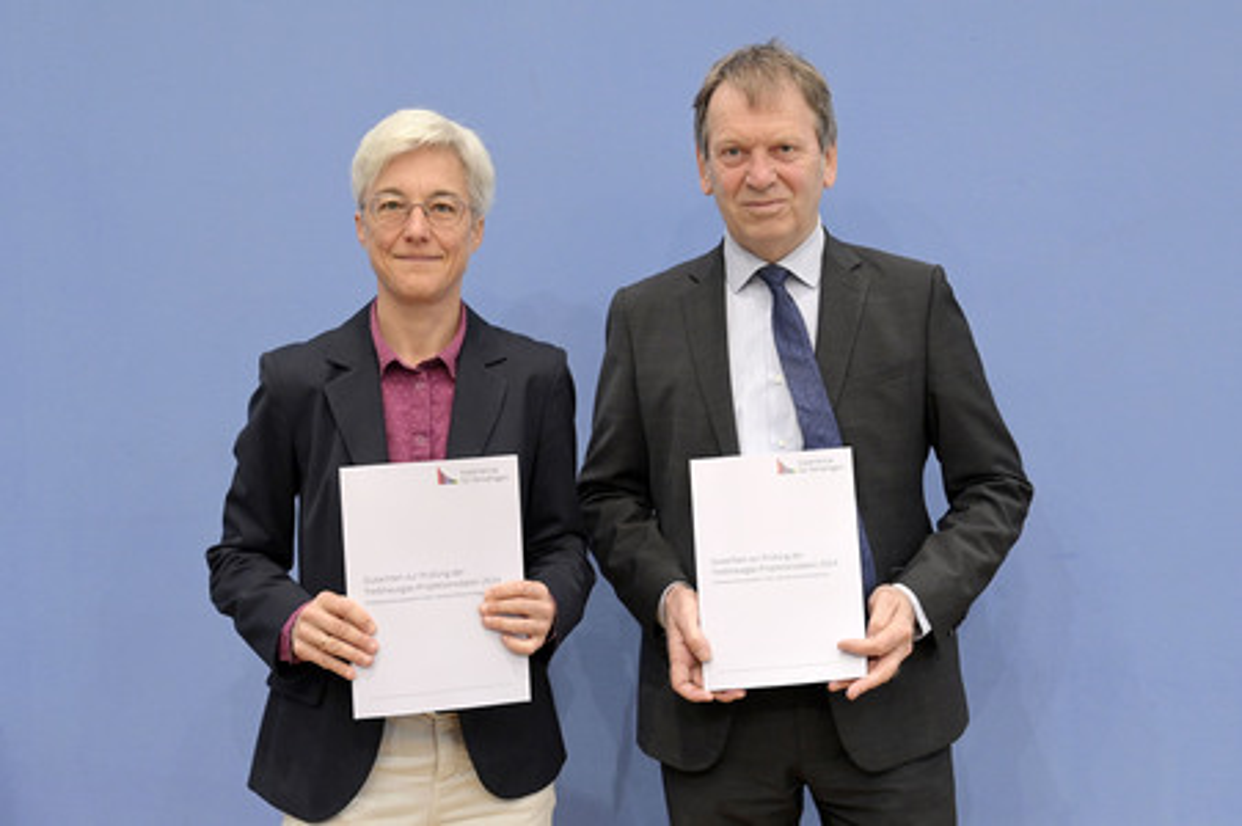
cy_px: 413
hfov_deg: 41.1
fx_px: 1655
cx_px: 621
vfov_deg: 28.0
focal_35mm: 48
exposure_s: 1/500
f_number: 4.5
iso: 4000
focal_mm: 48
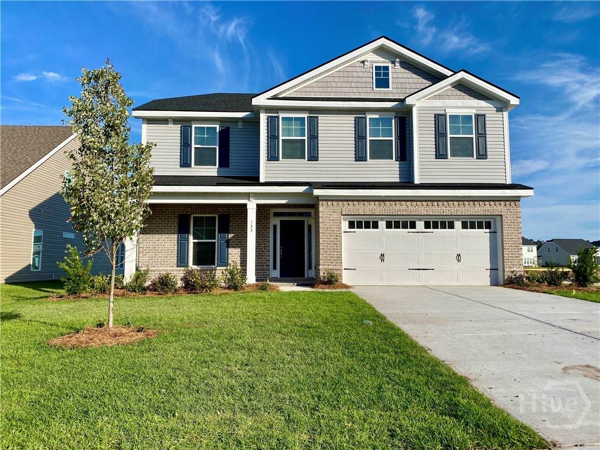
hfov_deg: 67.3
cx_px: 300
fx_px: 451
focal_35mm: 26
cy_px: 225
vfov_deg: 53.1
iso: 32
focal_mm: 4.25
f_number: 1.8
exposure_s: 1/3300
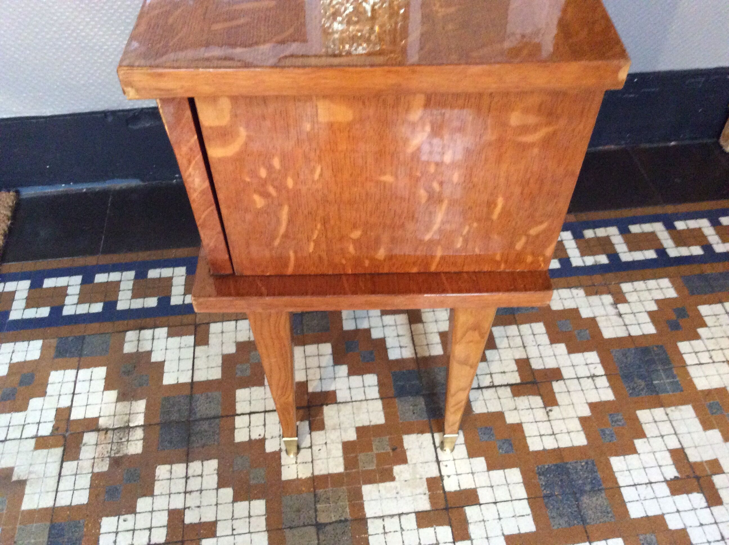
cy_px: 272
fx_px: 673
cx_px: 364
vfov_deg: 44.1
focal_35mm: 32
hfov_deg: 56.9
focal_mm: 3.3
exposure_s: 1/17
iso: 320
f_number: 2.4
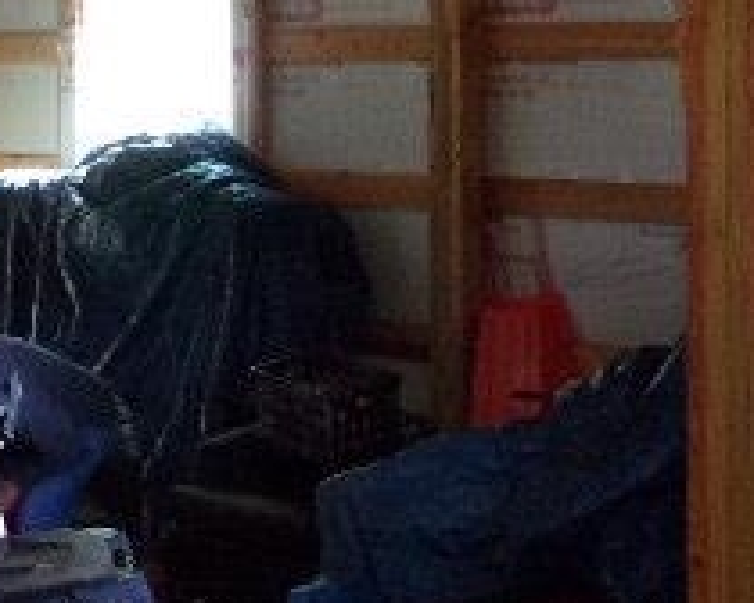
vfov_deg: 15.0
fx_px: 2254
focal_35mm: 101
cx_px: -54
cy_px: -7
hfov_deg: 18.4
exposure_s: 1/17
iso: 400
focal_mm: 6.1
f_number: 3.3
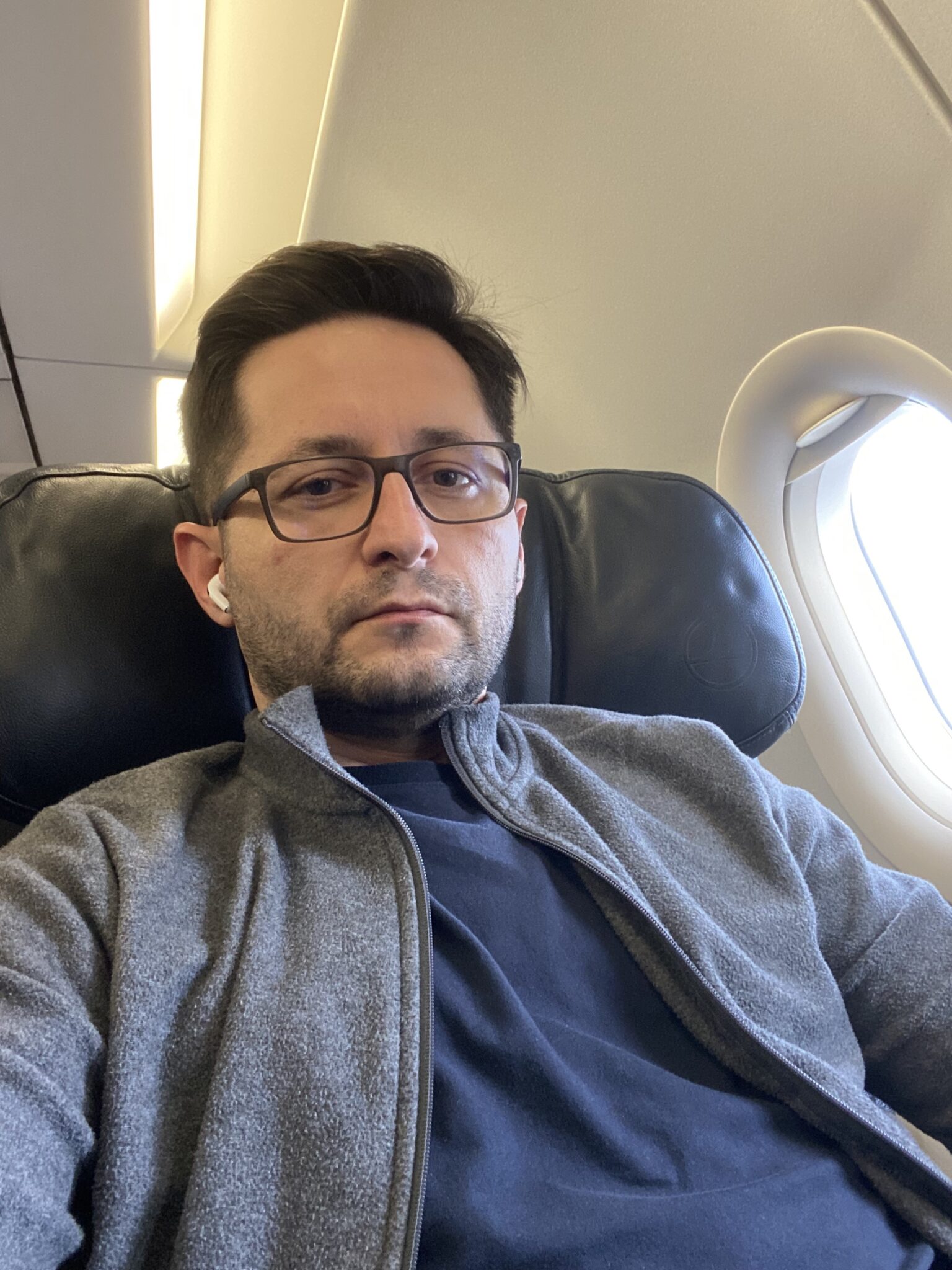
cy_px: 635
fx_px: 1100
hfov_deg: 46.8
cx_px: 476
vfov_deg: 60.0
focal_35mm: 30
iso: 250
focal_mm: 2.71
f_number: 2.2
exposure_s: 1/33
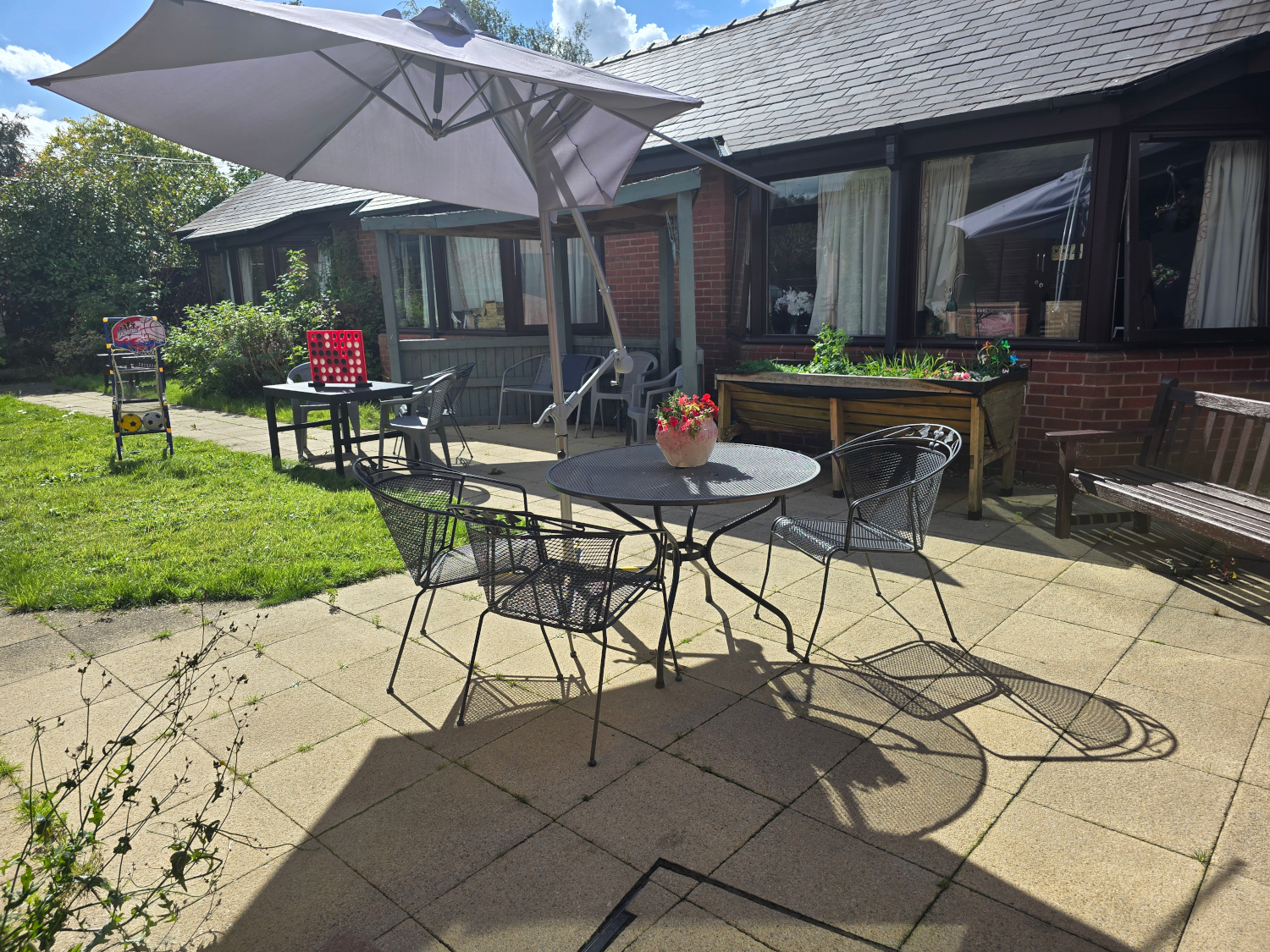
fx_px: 844
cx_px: 635
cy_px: 476
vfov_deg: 58.9
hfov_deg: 73.9
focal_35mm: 23
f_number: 1.7
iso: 12
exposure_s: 1/684
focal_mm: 6.3
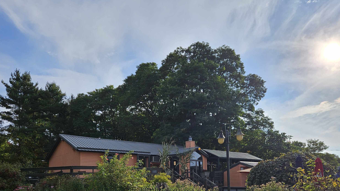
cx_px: 172
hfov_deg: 62.6
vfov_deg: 36.5
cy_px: 153
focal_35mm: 31
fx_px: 279
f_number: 1.8
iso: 25
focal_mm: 5.4
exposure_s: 1/2628
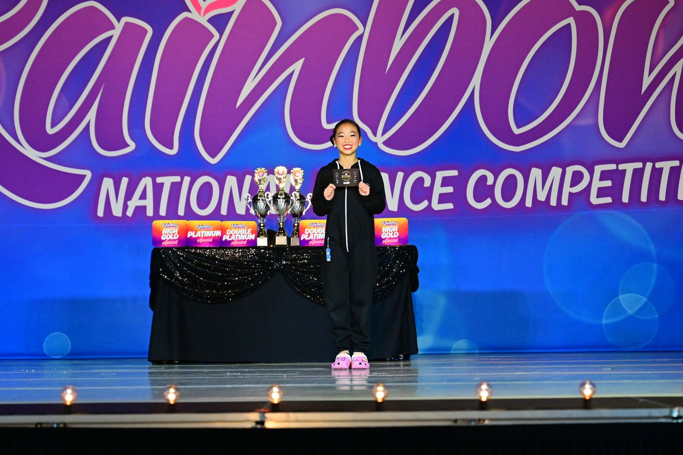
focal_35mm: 105
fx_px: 1991
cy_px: 228
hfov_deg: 19.5
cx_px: 342
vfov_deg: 13.0
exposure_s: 1/800
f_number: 3.5
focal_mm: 70
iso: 3200
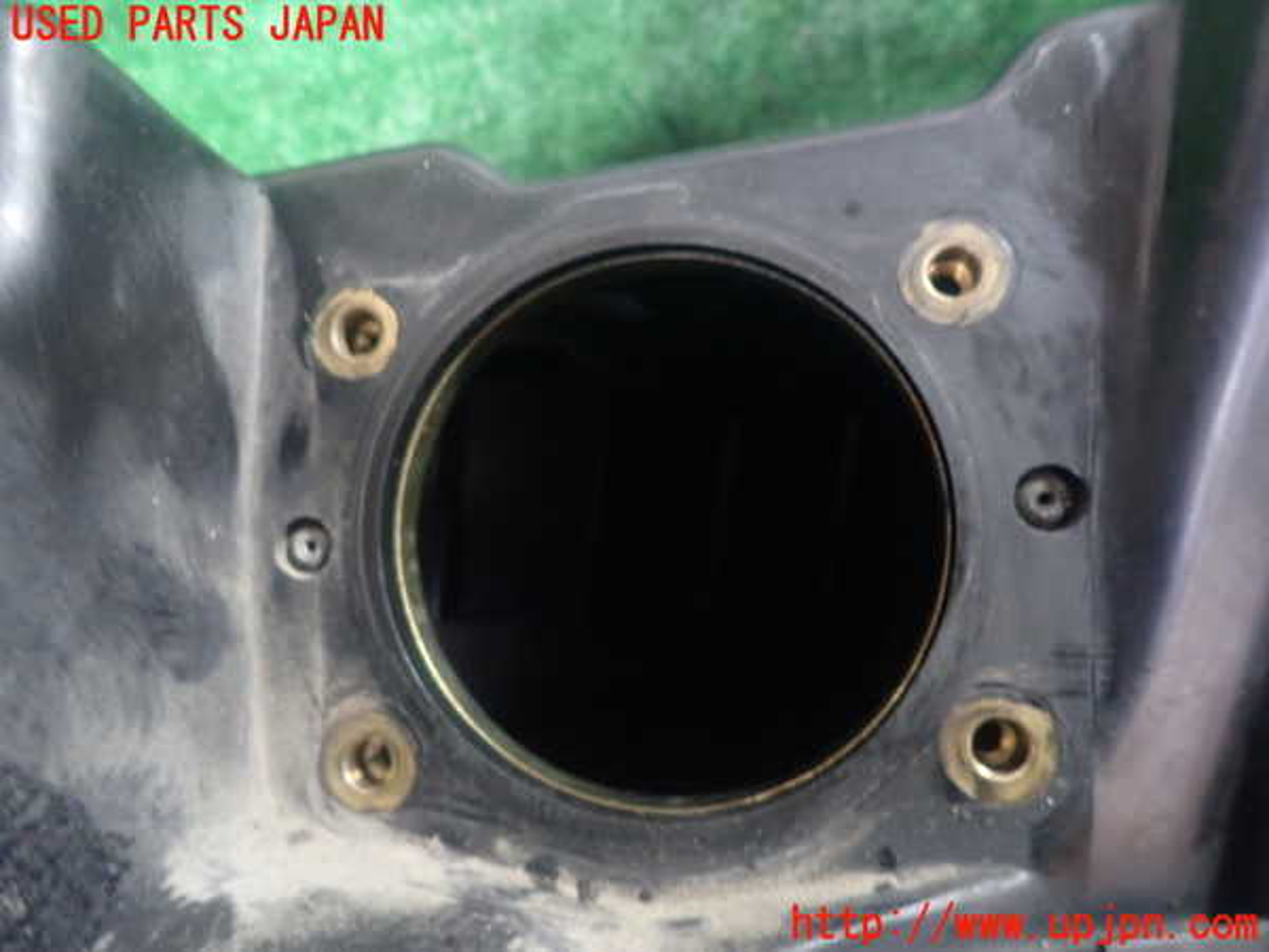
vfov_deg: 54.9
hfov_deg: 69.4
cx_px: 634
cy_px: 476
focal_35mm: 25
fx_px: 916
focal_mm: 4.5
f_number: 2
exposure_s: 1/8
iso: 800
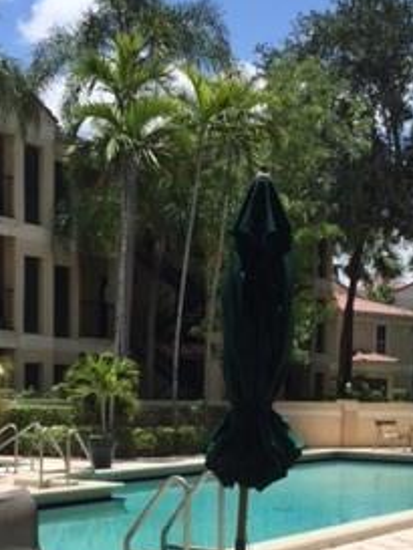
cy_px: 477
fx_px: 1081
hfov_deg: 21.6
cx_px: 191
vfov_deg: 27.7
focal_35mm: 68
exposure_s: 1/2825
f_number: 2.2
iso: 32
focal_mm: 4.15
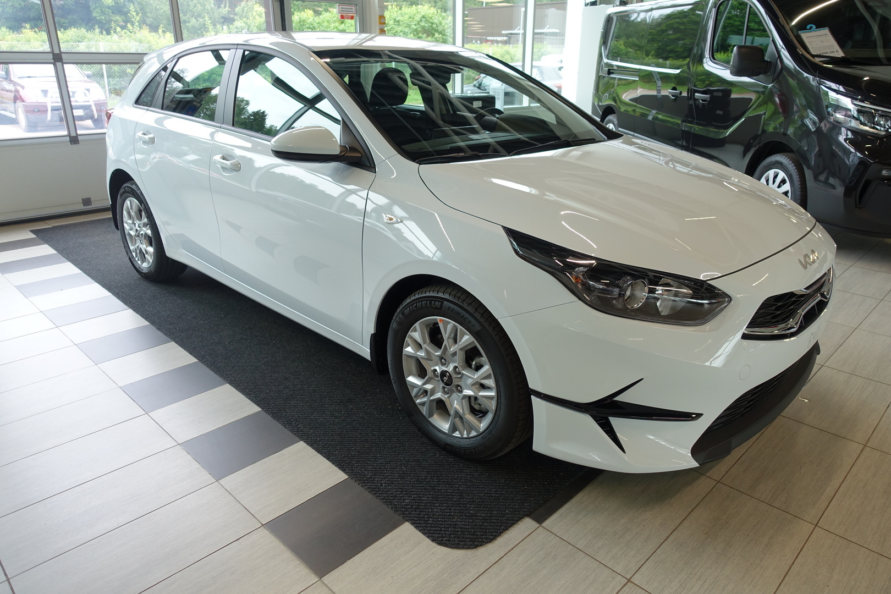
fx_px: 594
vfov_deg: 53.1
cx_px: 446
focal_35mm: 24
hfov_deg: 73.7
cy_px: 297
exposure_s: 1/80
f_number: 2.8
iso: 125
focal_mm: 8.8
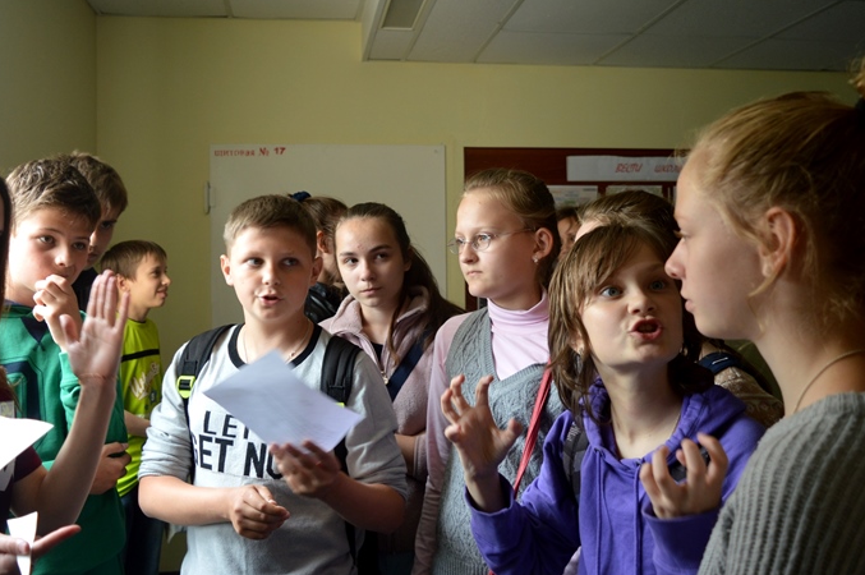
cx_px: 418
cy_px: 275
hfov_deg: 49.6
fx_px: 936
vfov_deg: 34.1
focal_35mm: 39
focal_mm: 22
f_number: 4
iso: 400
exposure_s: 1/60
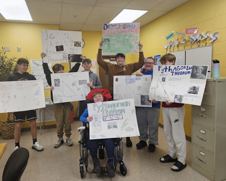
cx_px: 107
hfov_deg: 68.0
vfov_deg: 56.8
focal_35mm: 25
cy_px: 89
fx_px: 167
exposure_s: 1/120
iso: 64
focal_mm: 5.4
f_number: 1.8
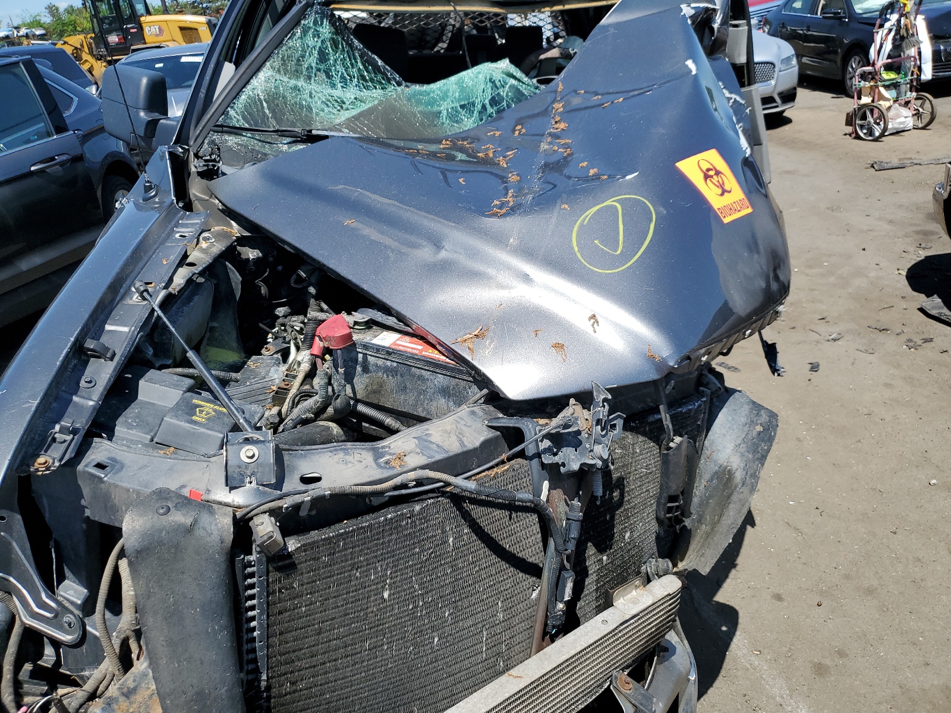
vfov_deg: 53.1
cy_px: 356
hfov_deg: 67.3
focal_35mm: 26
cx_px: 476
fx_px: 714
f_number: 1.5
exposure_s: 1/3333
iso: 50
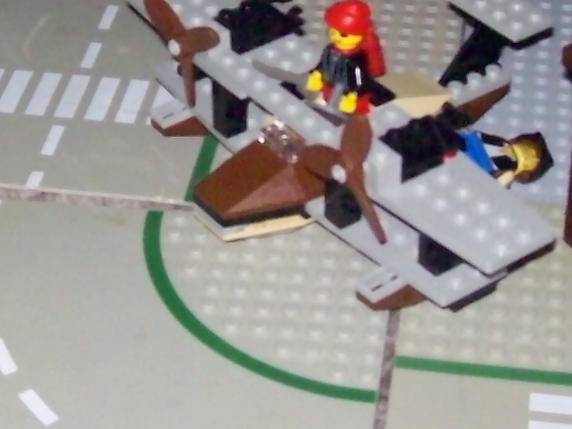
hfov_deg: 20.0
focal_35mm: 97
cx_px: 112
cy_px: 18
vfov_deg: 15.0
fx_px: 1603
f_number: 2.7
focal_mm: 6
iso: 200
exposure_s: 1/128
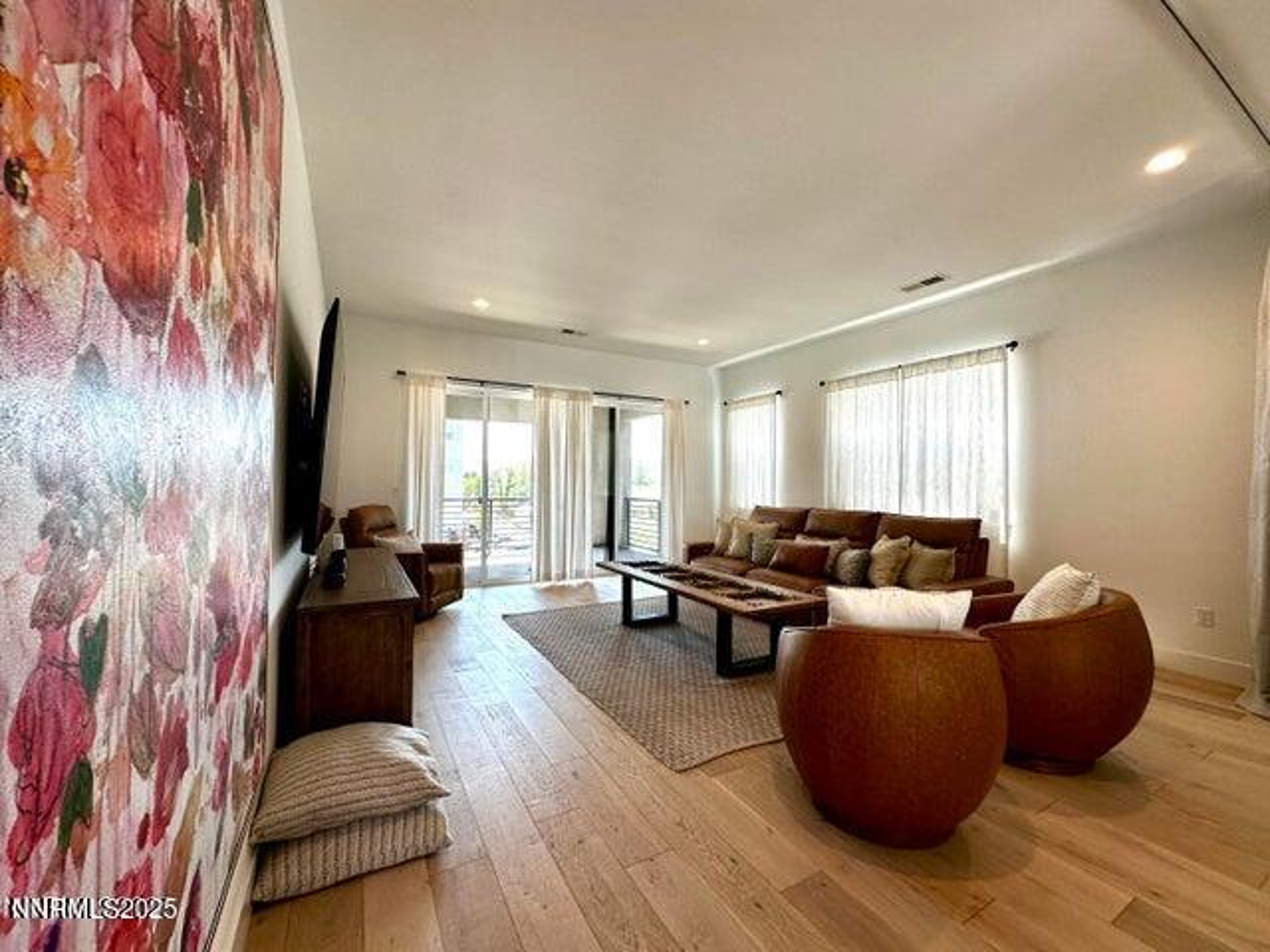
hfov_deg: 102.1
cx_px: 635
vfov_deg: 85.7
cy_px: 476
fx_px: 514
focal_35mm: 14
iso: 64
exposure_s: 1/120
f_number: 2.2
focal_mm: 2.22
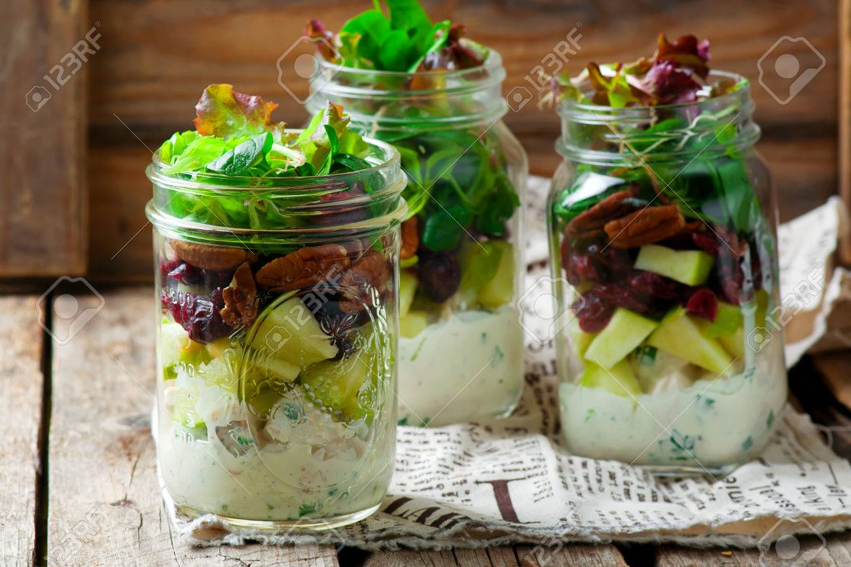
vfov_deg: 8.7
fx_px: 3722
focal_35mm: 158
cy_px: 284
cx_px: 426
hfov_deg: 13.0
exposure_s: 1/125
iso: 100
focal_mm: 105
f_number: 8
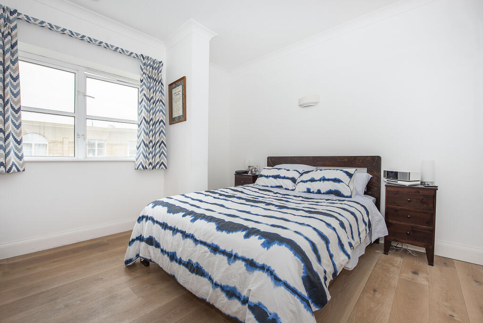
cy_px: 162
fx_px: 188
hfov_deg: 104.2
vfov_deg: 81.3
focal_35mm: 14
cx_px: 242
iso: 320
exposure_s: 1/100
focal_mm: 14
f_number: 6.3
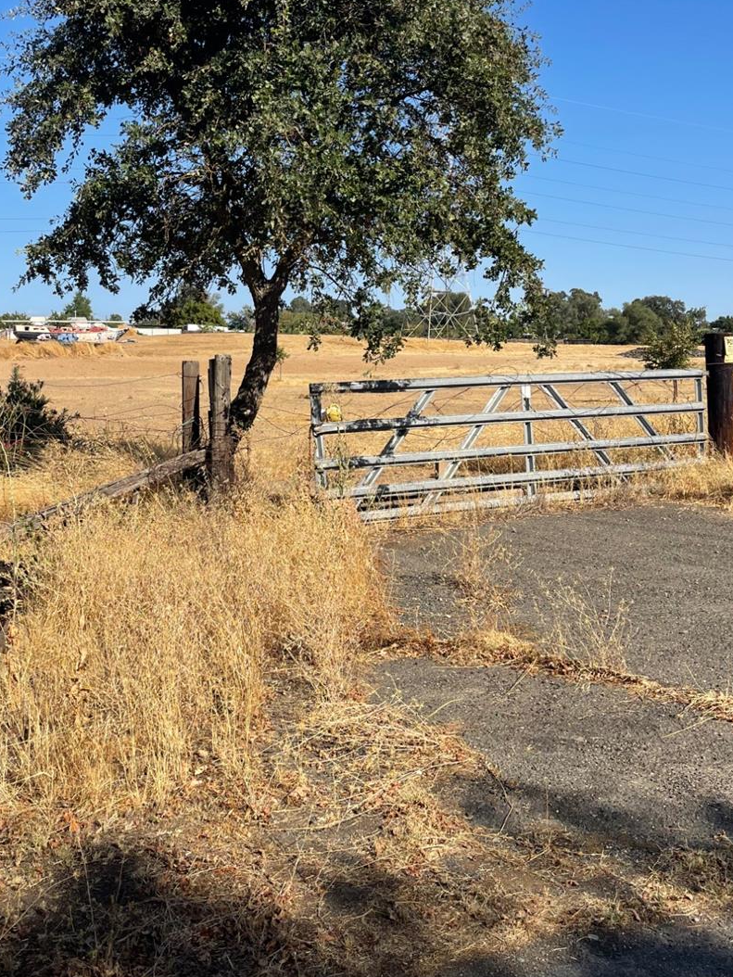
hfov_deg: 38.6
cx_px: 333
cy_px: 346
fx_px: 1044
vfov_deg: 49.5
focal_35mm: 37
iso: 32
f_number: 1.6
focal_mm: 5.1
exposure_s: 1/3344
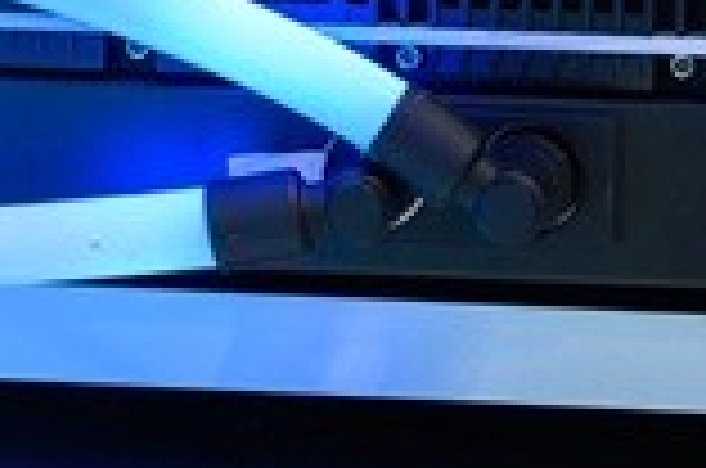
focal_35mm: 319
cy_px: -866
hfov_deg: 6.5
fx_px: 6243
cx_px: 220
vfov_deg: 4.2
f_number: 1.8
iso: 160
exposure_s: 1/200
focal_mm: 50
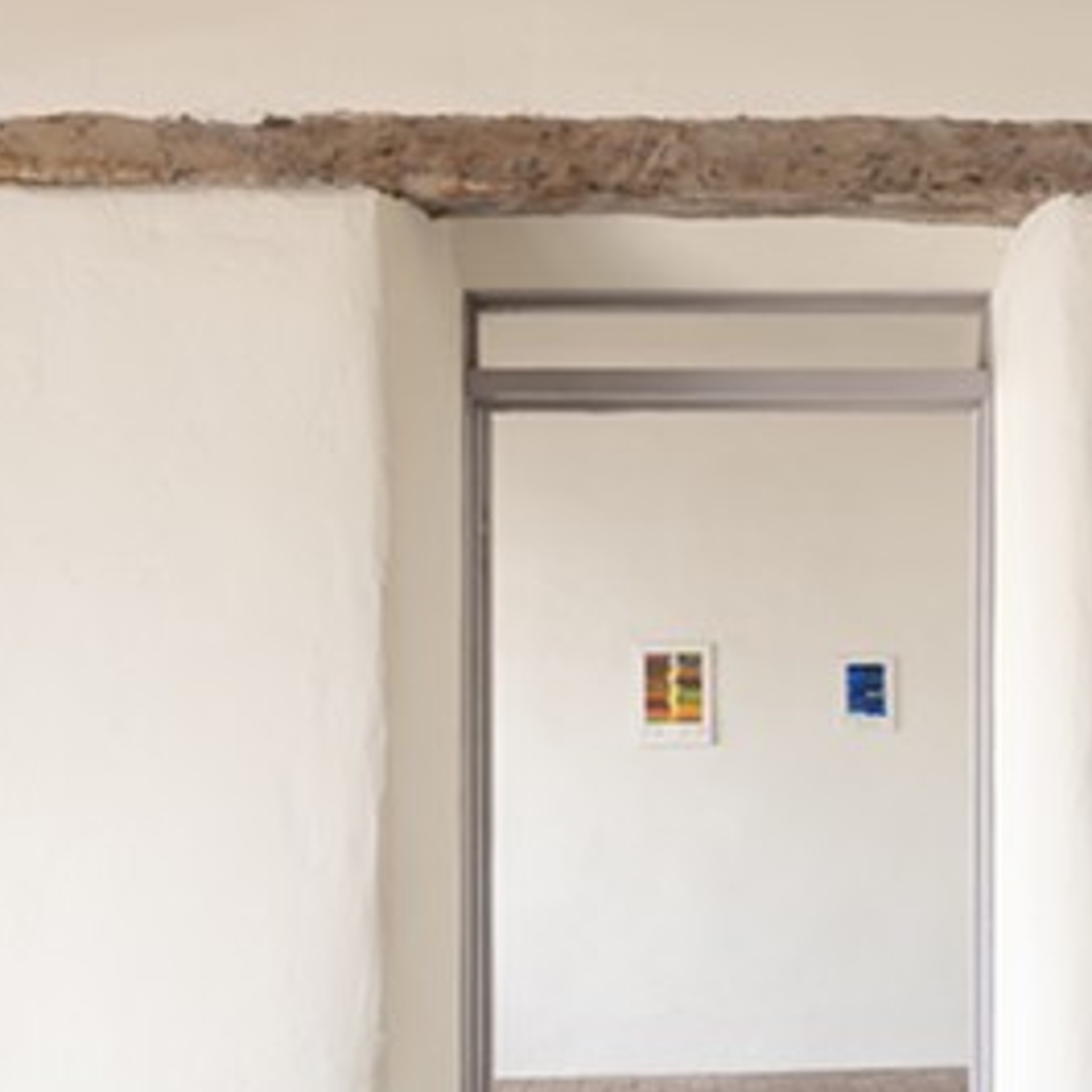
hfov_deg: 40.2
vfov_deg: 40.5
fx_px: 1463
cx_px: 762
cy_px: 705
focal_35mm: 41
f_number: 16
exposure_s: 1/8
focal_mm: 20
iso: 200
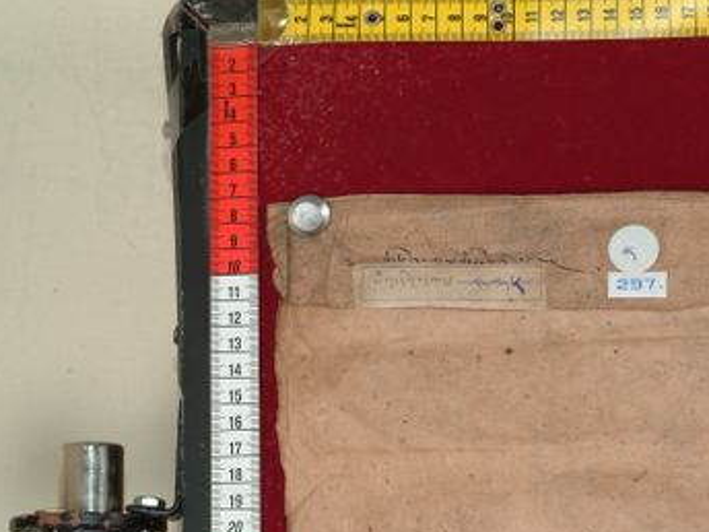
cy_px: 286
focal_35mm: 127
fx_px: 2595
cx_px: 449
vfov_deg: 11.7
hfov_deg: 15.5
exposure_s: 1/20
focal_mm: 59
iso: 160
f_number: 13
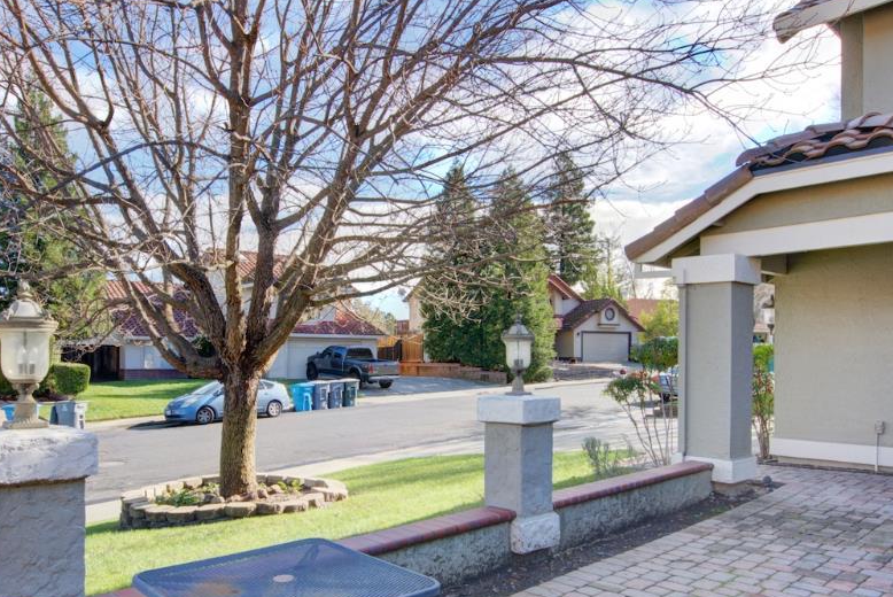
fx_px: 670
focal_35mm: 27
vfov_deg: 47.7
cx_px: 386
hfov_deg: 67.0
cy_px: 360
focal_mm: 14
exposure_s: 1/30
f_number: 14
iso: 100
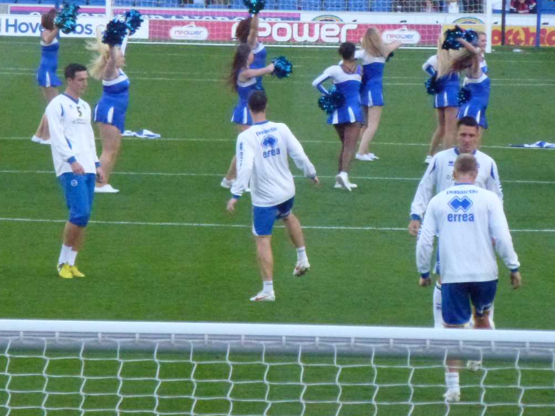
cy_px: 136
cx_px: 283
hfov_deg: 5.0
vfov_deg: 3.8
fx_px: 6331
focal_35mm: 395
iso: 1600
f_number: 5.6
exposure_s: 1/640
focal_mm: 44.5
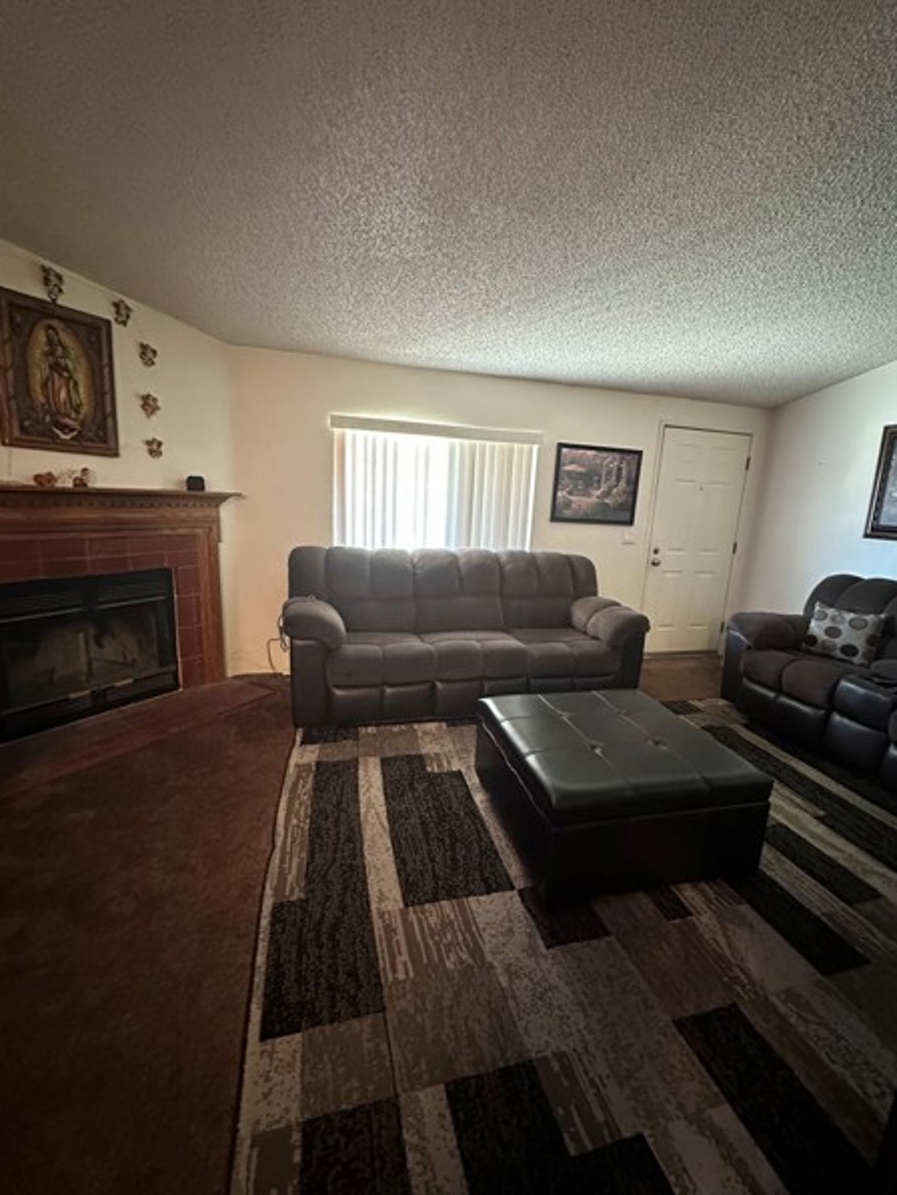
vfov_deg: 98.2
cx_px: 467
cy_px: 603
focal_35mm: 15
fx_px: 518
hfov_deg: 81.7
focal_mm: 2.22
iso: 800
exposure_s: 1/30
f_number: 2.2
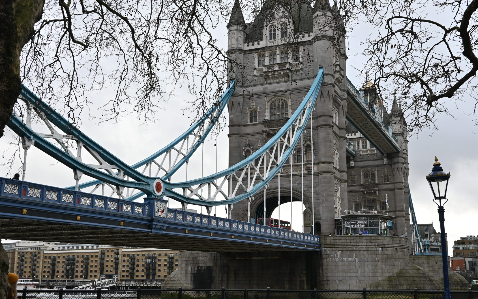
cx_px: 266
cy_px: 152
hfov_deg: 45.2
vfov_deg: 29.2
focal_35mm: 44
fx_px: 573
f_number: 6.3
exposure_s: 1/125
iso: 100
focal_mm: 24
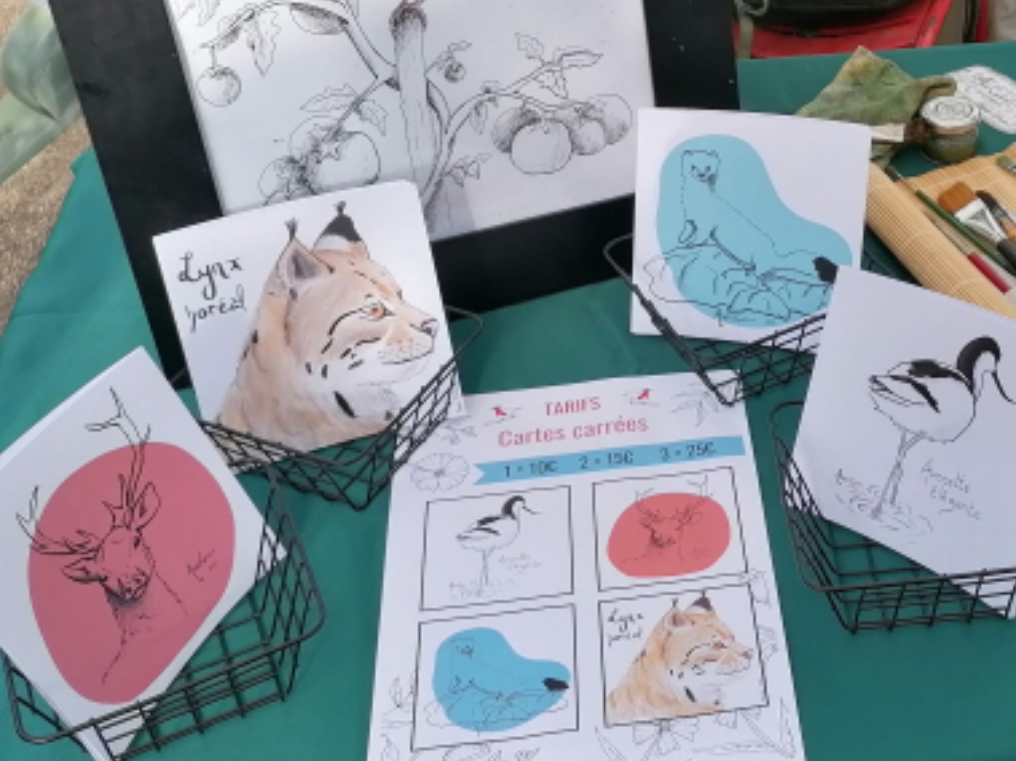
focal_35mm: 57
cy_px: 268
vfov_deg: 25.5
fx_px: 1672
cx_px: 764
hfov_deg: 33.1
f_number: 1.8
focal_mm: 4.75
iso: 50
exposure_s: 1/536
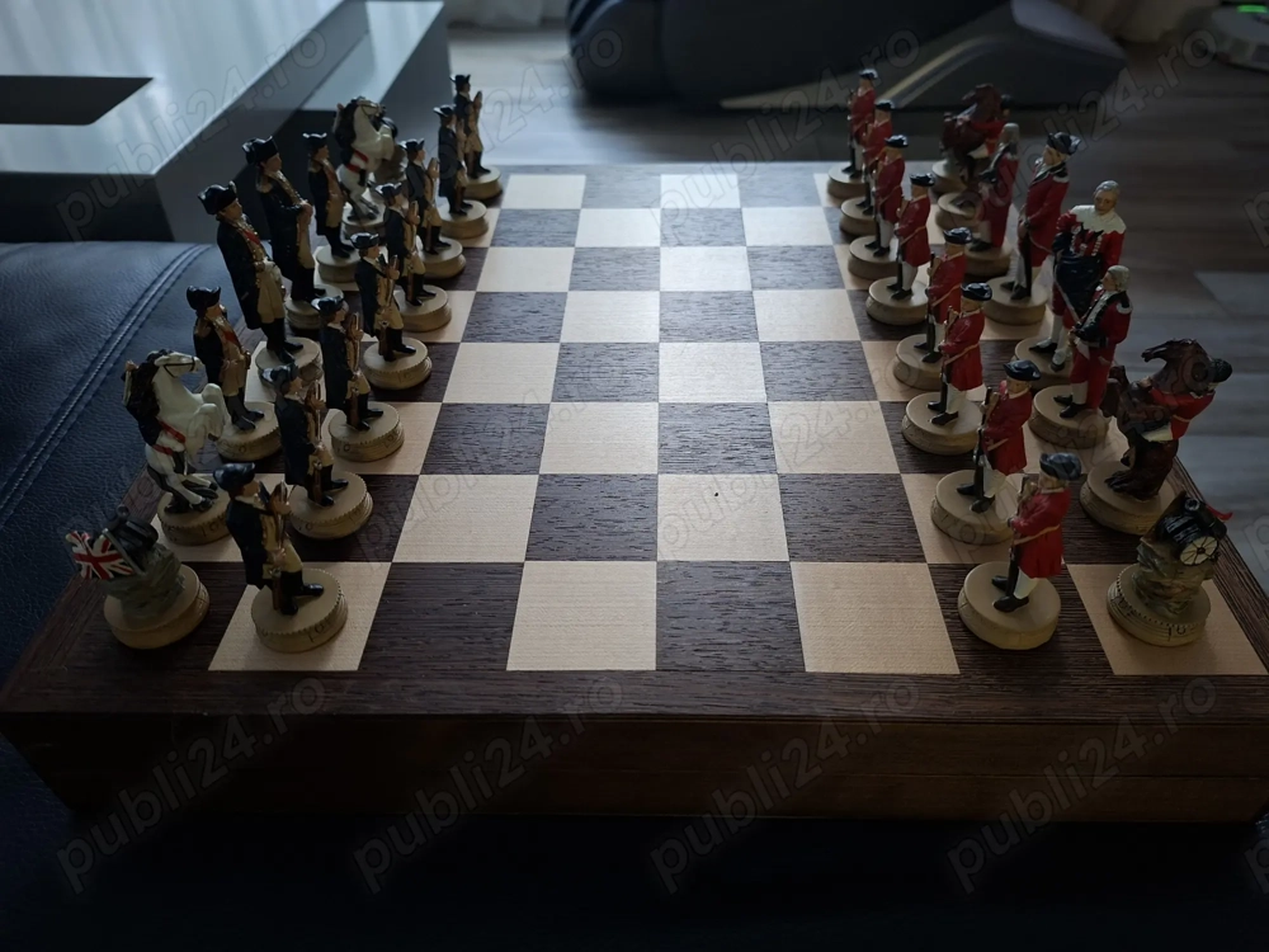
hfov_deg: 73.9
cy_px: 476
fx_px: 843
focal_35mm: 23
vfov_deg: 58.9
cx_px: 634
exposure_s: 1/33
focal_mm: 5.54
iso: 400
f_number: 1.8
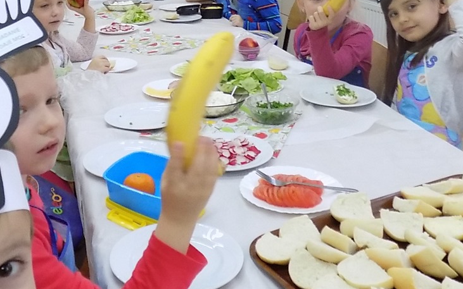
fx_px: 606
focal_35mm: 48
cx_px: 151
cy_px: 71
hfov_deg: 41.3
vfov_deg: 26.5
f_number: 3.1
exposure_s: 1/30
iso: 360
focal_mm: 4
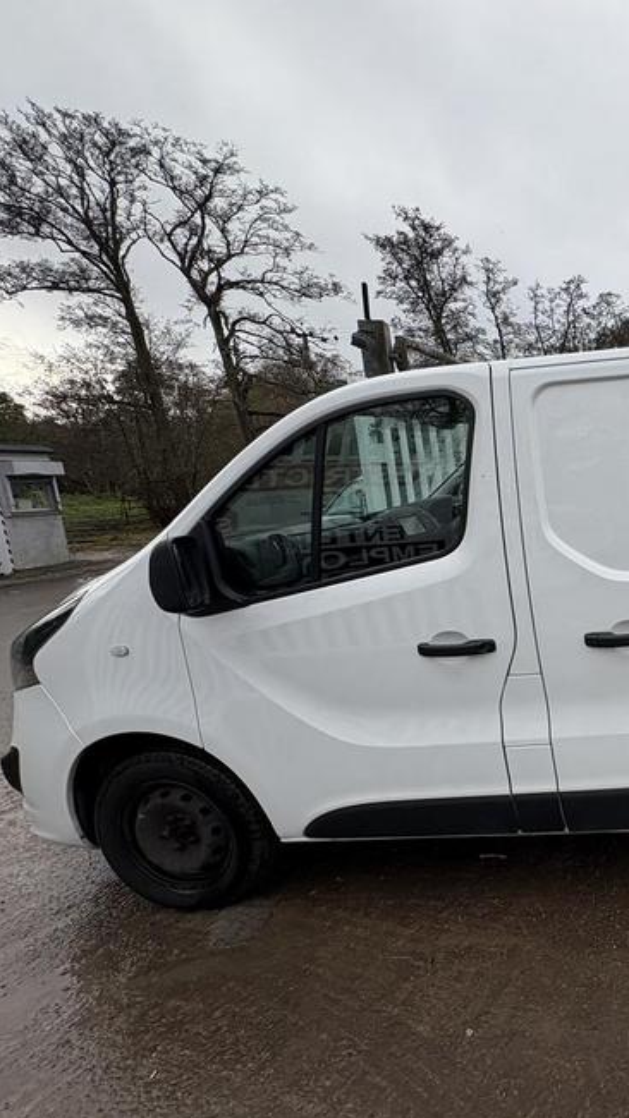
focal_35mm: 21
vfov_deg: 83.8
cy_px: 563
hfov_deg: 40.5
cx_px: 727
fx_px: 623
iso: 40
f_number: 2.2
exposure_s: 1/993
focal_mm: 2.22
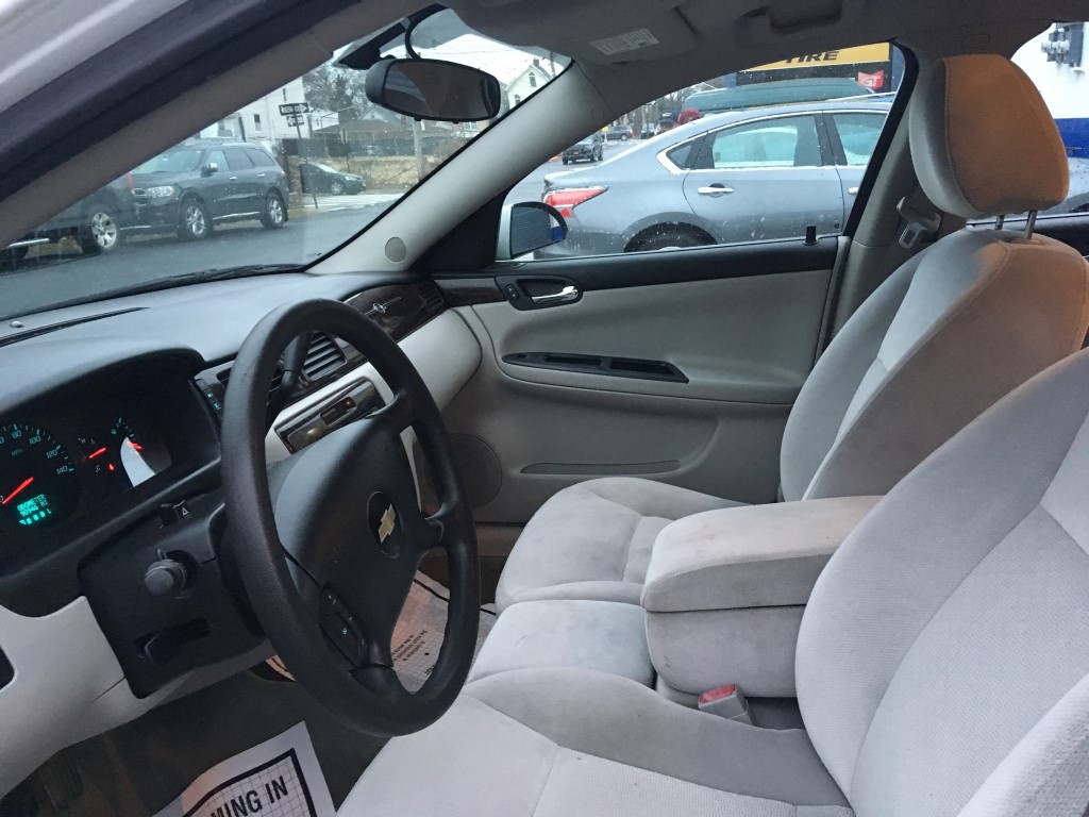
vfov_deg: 48.2
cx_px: 544
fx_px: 912
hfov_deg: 61.7
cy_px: 408
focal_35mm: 29
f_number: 2.2
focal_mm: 4.15
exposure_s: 1/30
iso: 200
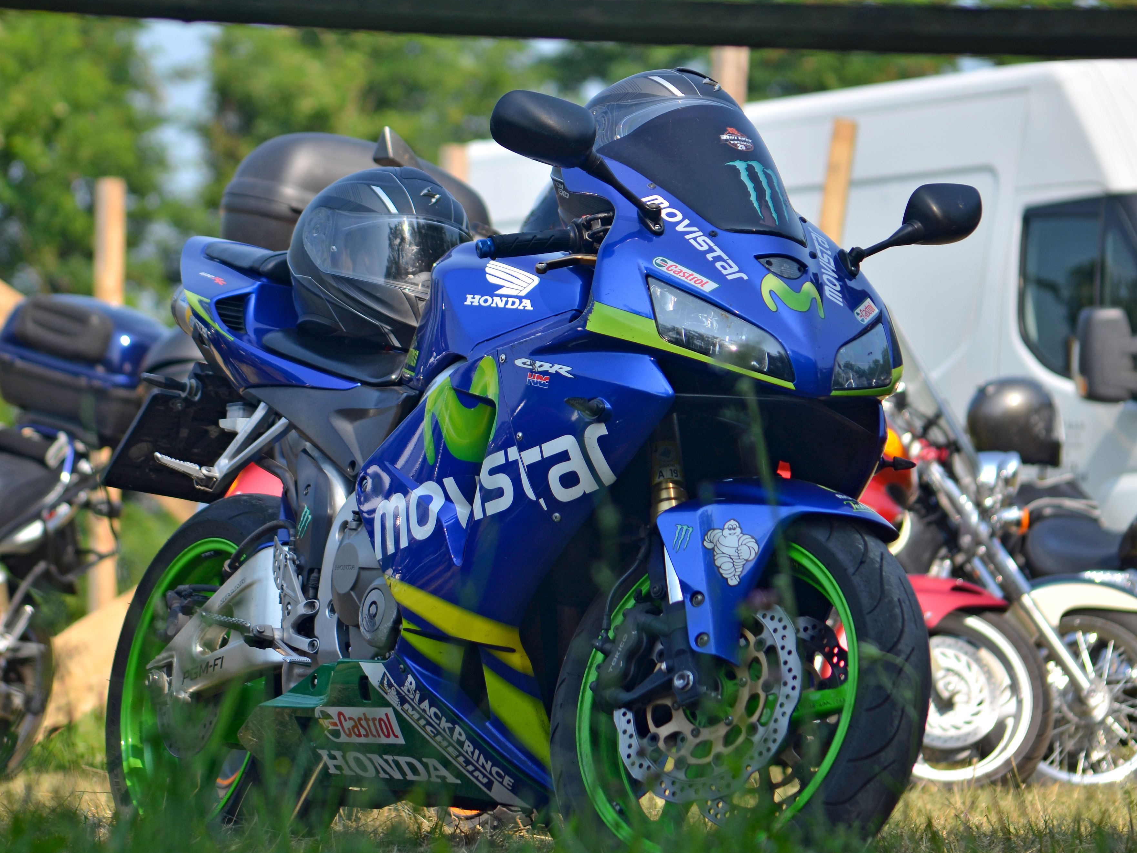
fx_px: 5913
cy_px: 426
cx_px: 548
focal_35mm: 180
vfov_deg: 8.3
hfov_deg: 11.0
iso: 100
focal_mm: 110
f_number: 4
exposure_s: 1/800
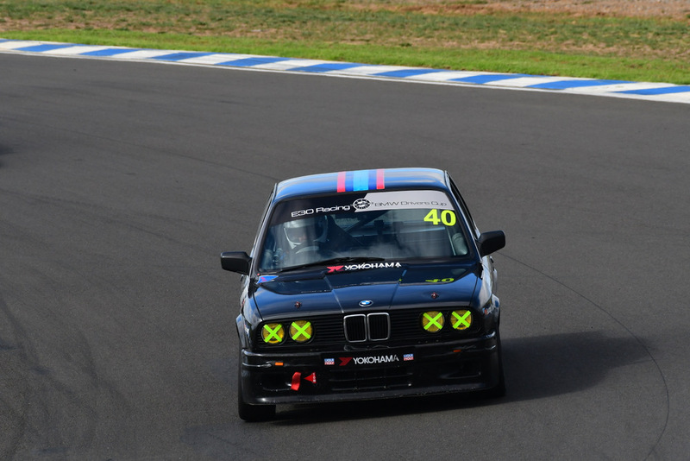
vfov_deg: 2.5
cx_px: 345
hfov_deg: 3.8
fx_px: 10353
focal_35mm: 540
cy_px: 230
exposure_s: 1/640
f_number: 9
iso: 400
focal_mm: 360
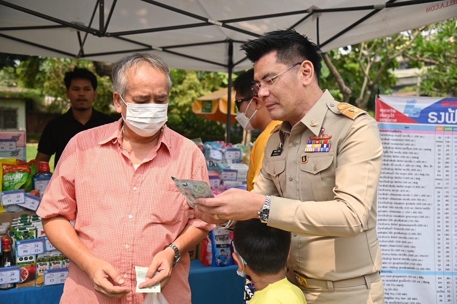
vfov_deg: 35.0
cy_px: 152
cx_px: 228
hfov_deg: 50.7
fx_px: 482
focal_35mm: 38
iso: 100
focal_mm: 38
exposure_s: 1/400
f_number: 4
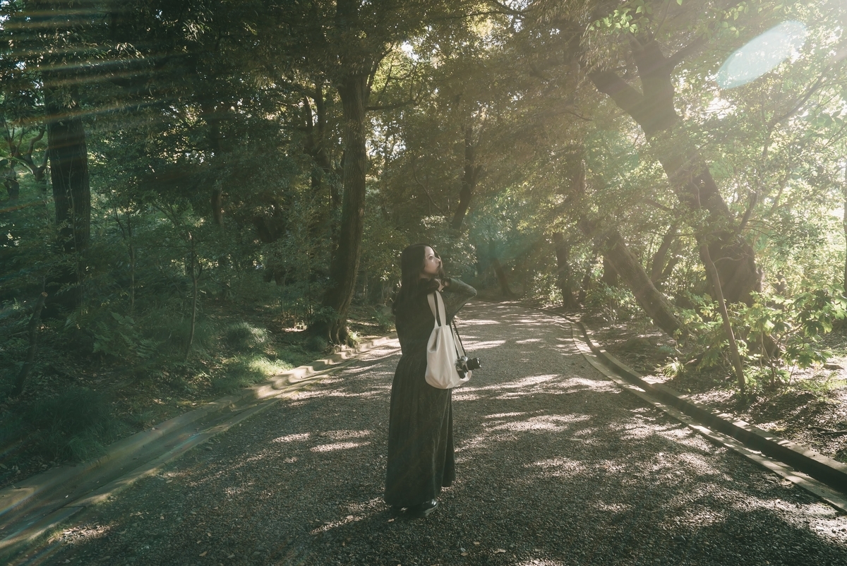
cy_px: 283
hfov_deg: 76.1
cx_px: 424
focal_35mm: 23
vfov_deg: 55.2
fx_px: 542
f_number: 5
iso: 250
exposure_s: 1/60
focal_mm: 23
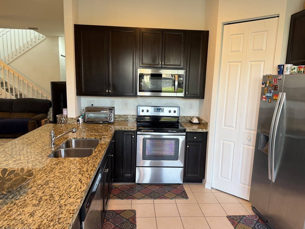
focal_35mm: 25
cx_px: 154
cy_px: 118
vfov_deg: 54.9
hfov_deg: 69.4
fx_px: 220
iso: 125
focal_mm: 6.76
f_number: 1.78
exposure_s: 1/60
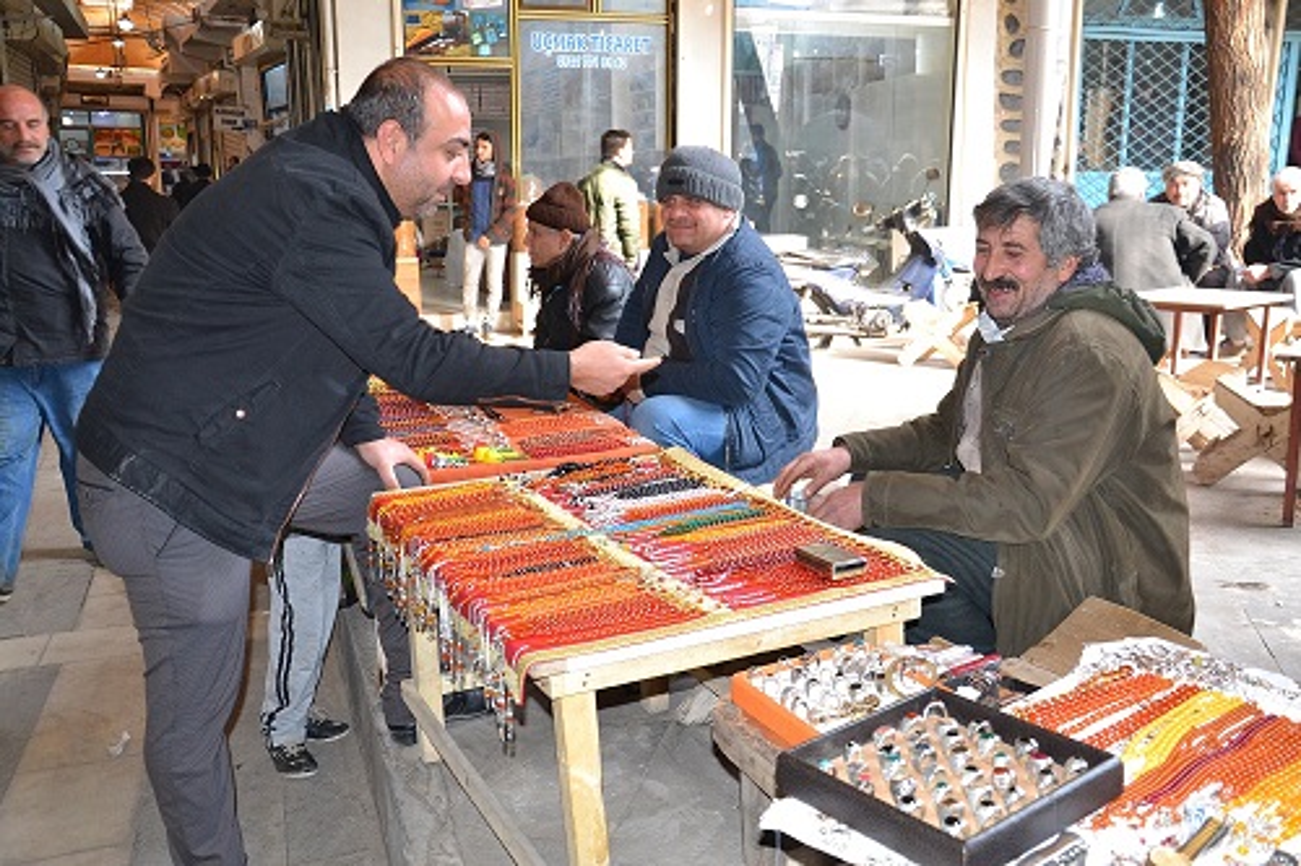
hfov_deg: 57.2
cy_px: 433
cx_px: 650
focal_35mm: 33
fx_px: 1192
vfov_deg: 39.9
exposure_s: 1/60
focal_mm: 22
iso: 640
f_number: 3.8
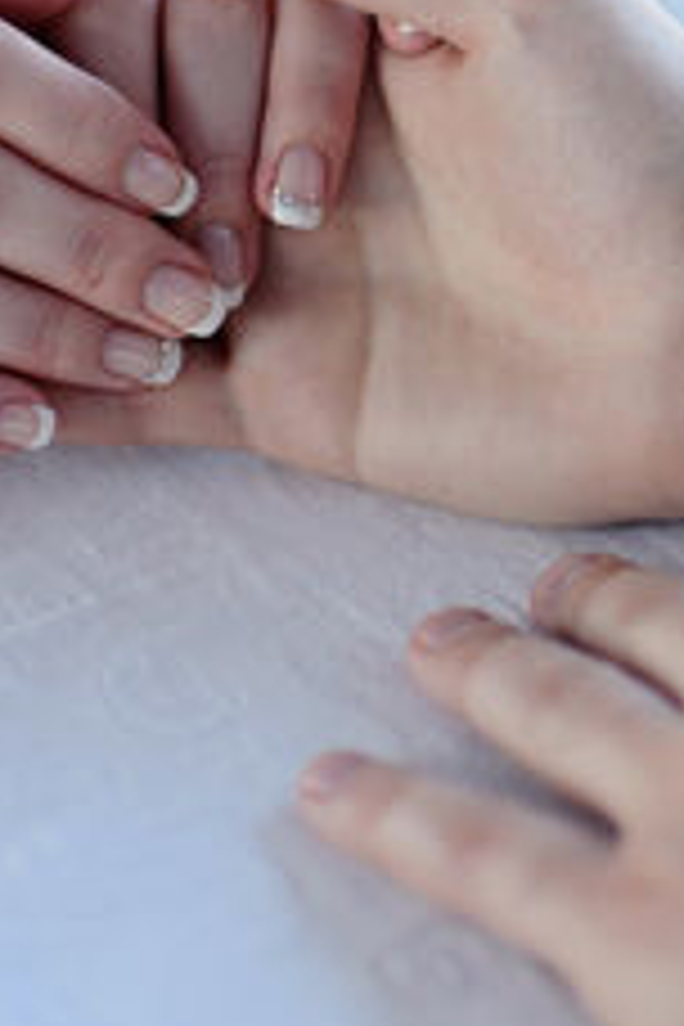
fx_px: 3505
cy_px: 171
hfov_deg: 11.0
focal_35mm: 123
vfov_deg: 16.5
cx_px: 716
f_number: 1.8
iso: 200
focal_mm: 35
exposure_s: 1/400
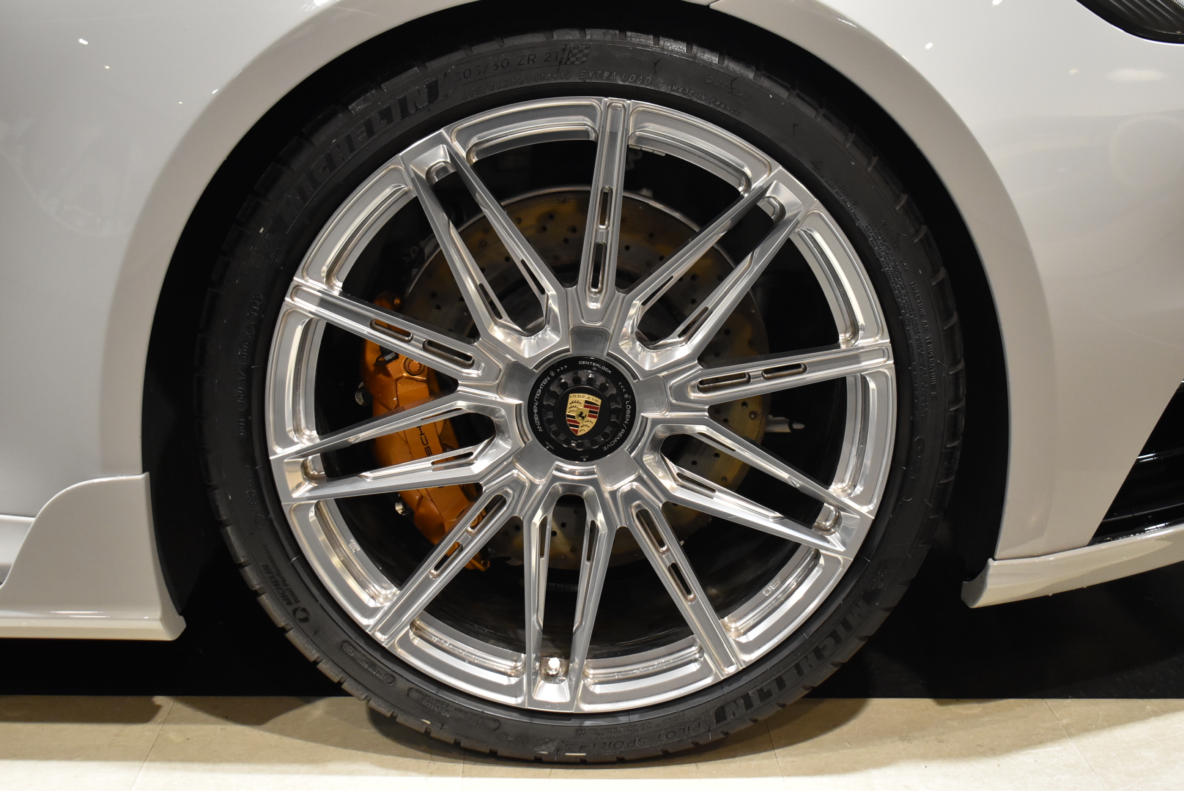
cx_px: 592
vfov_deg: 26.5
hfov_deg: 38.9
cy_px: 396
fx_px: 1679
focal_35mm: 51
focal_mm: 34
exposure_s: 1/50
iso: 1800
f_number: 5
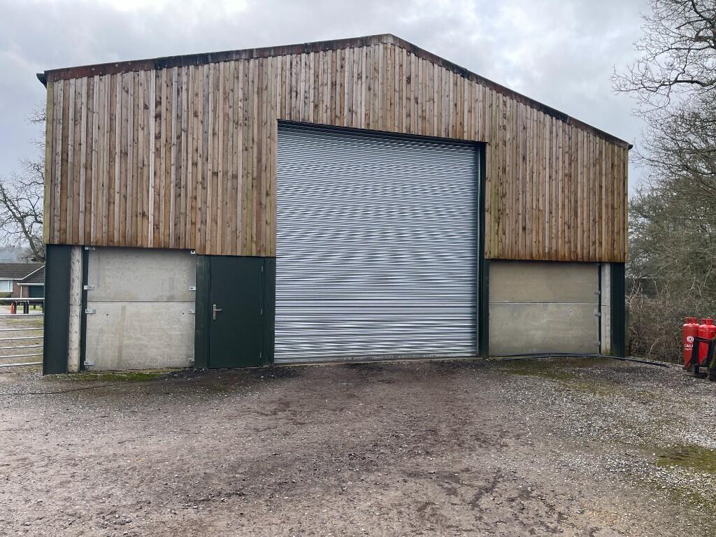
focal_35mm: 25
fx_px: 517
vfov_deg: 54.9
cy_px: 268
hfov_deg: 69.4
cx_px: 358
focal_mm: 5.1
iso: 32
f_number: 1.6
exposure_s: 1/575
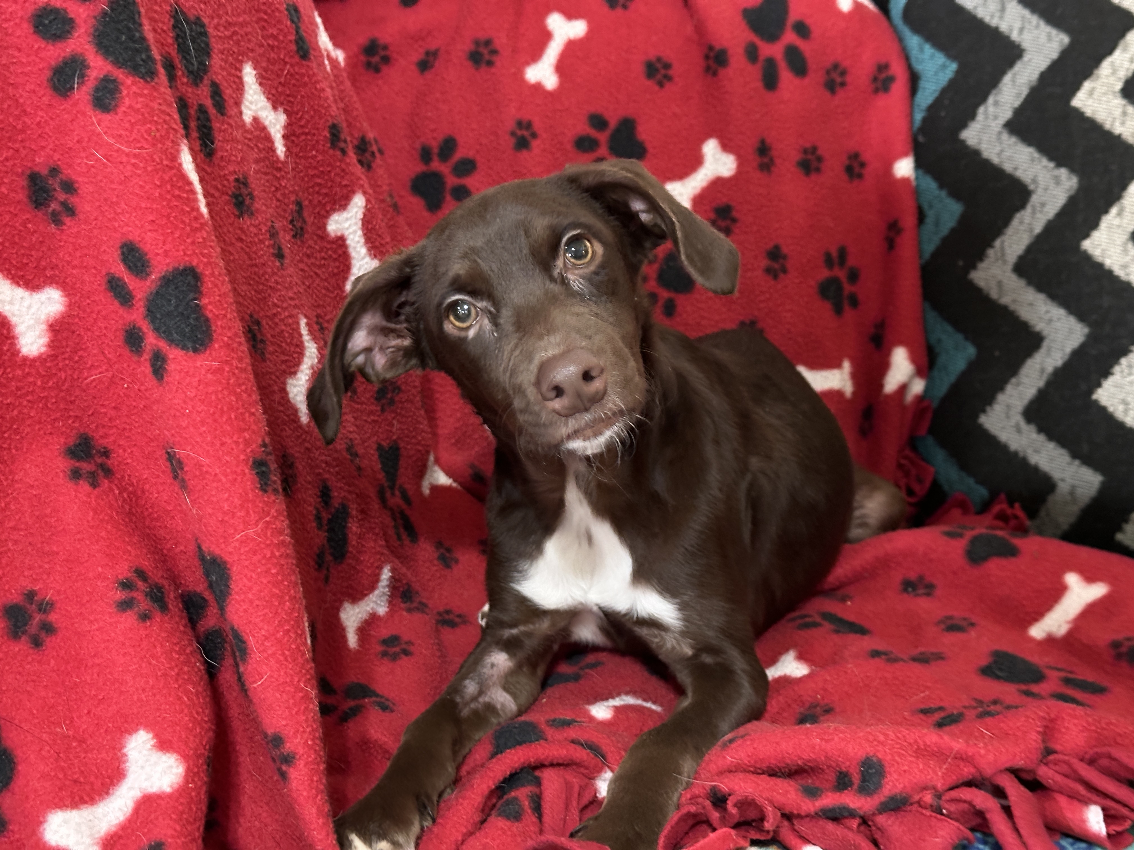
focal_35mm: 48
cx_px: 567
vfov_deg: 30.3
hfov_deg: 39.7
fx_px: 1572
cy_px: 425
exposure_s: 1/24
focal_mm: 6.86
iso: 640
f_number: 1.78
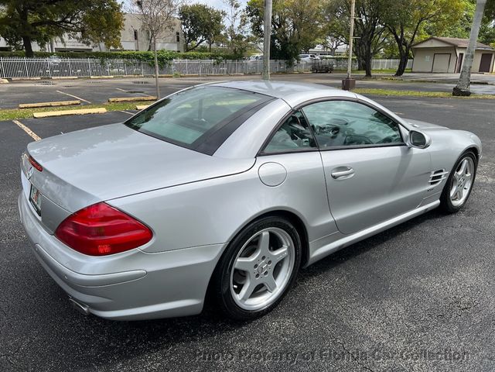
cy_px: 186
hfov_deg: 67.3
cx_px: 248
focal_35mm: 26
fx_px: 372
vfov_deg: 53.1
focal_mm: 5.7
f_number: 1.5
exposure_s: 1/5076
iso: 50
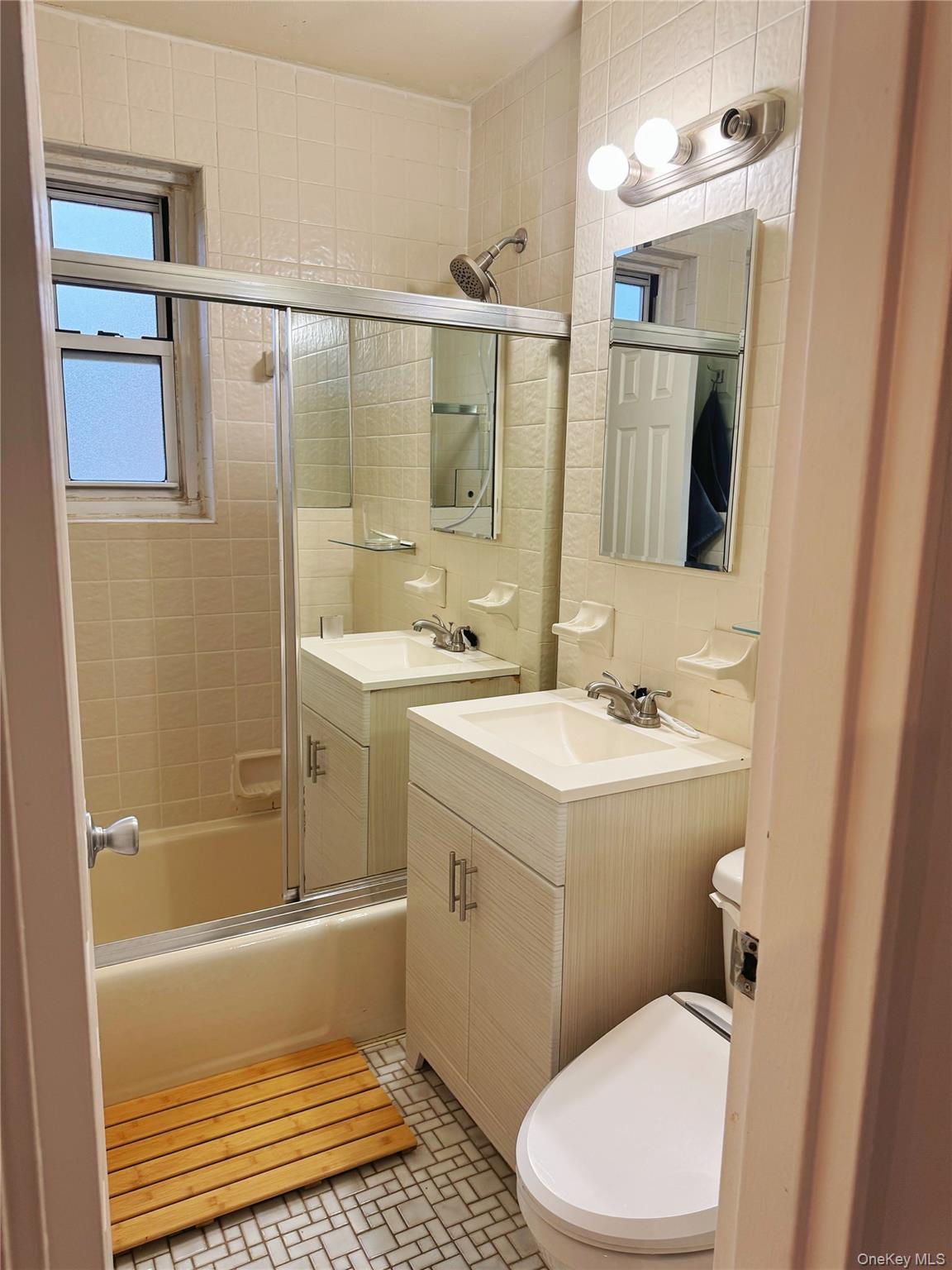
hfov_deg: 56.8
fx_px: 880
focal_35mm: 24
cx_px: 476
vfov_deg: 71.6
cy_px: 635
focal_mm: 6.76
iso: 100
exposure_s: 1/60
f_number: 1.78
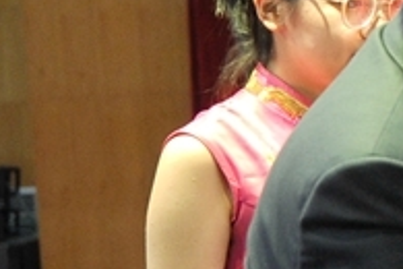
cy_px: 195
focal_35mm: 134
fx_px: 1500
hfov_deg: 13.5
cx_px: 763
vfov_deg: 10.2
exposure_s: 1/160
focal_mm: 29
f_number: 2.8
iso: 1800
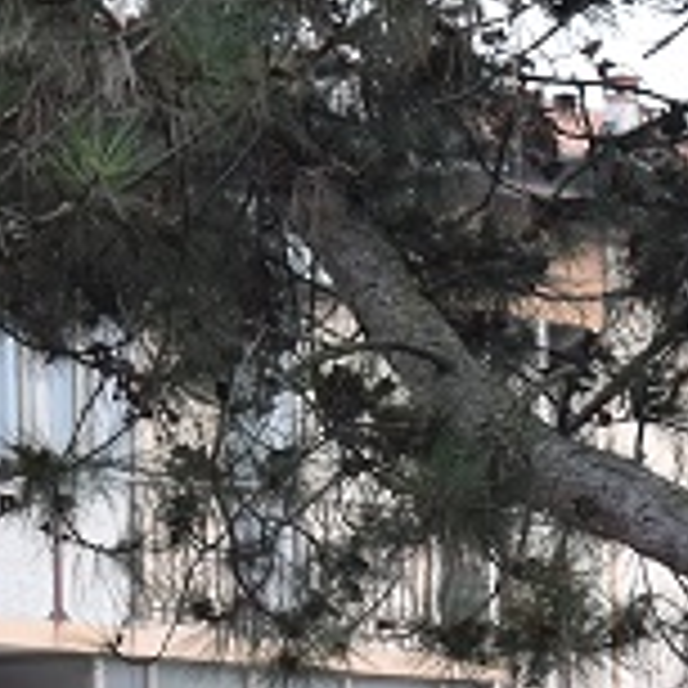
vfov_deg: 4.5
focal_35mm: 390
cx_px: 1520
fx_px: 8770
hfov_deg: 4.4
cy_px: 976
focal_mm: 52
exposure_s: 1/125
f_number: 5.6
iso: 400
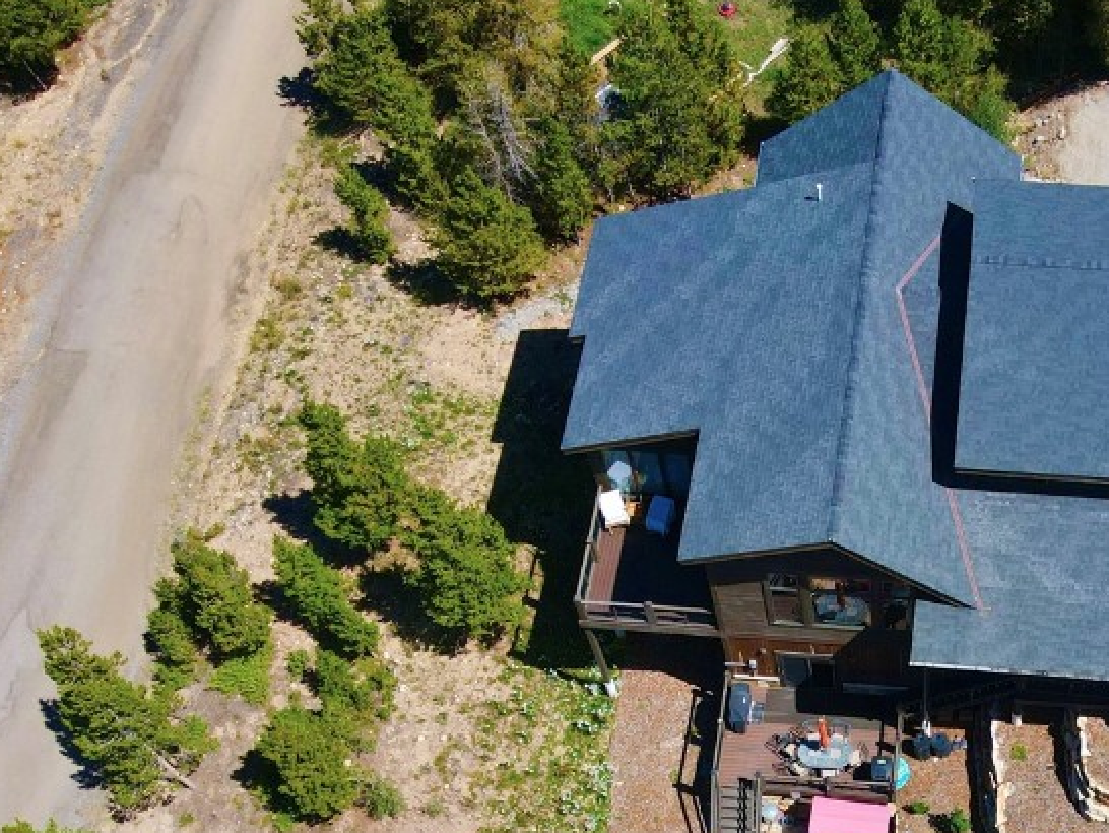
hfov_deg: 40.4
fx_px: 1442
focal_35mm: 45
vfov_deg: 30.7
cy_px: 758
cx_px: 886
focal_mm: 4.5
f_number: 2.8
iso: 110
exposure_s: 1/640
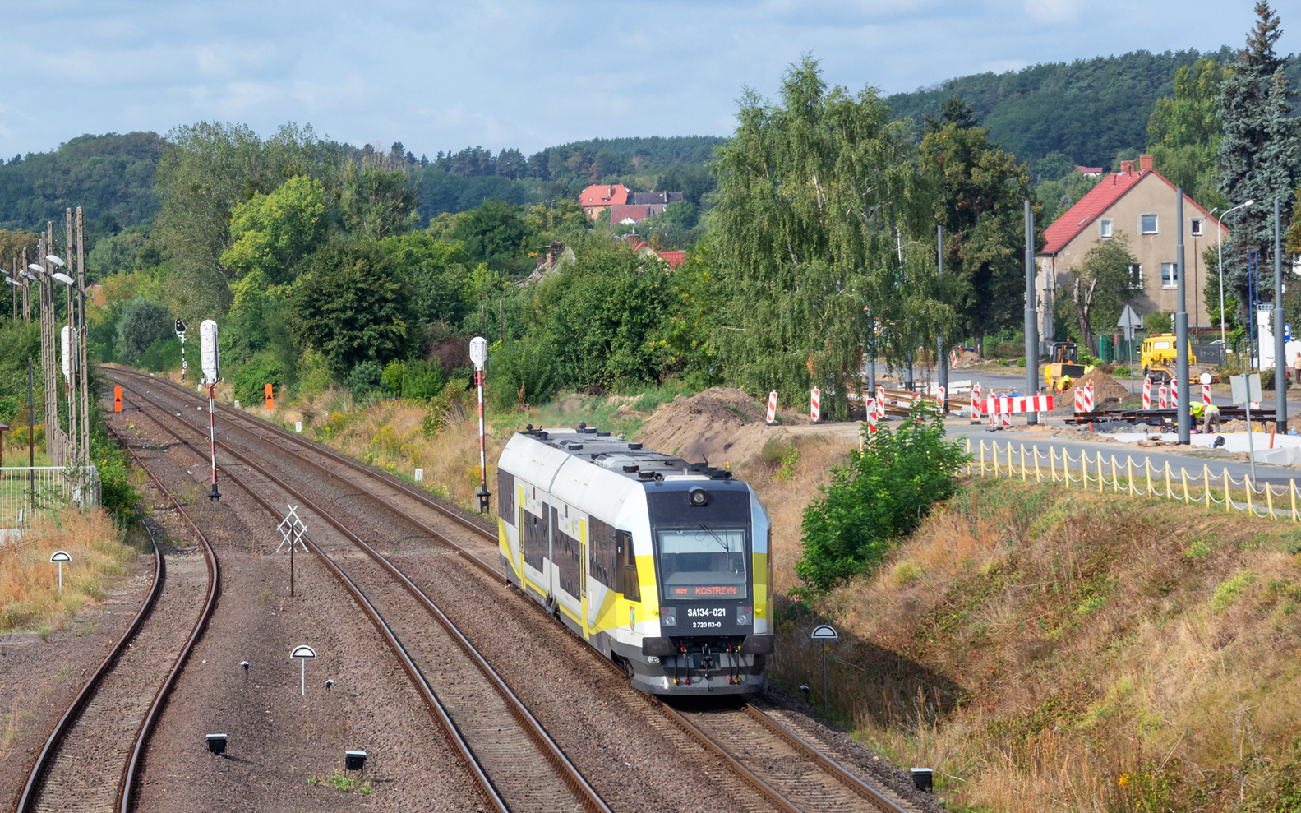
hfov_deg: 20.4
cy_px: 397
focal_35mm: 102
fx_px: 3616
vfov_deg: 12.8
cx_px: 650
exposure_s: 1/400
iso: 125
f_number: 9
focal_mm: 66
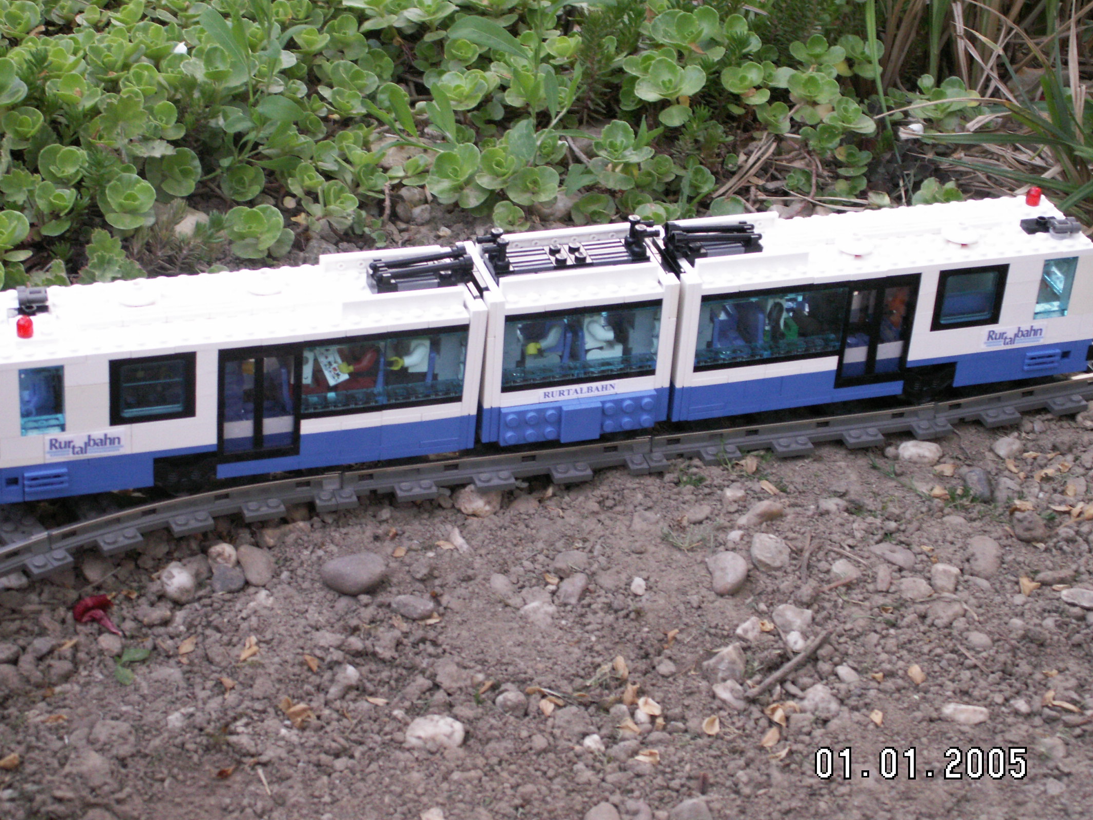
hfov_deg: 29.4
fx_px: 2084
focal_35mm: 66
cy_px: 412
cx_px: 541
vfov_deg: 22.3
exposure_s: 1/30
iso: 160
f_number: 3.2
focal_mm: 10.28
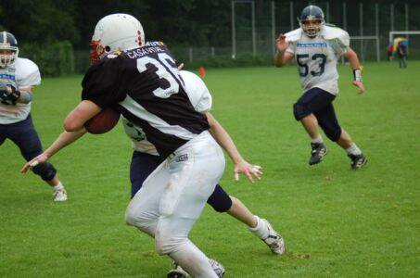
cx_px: 210
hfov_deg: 19.5
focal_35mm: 105
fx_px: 1222
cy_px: 139
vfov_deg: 13.0
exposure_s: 1/1000
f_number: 4
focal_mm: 70
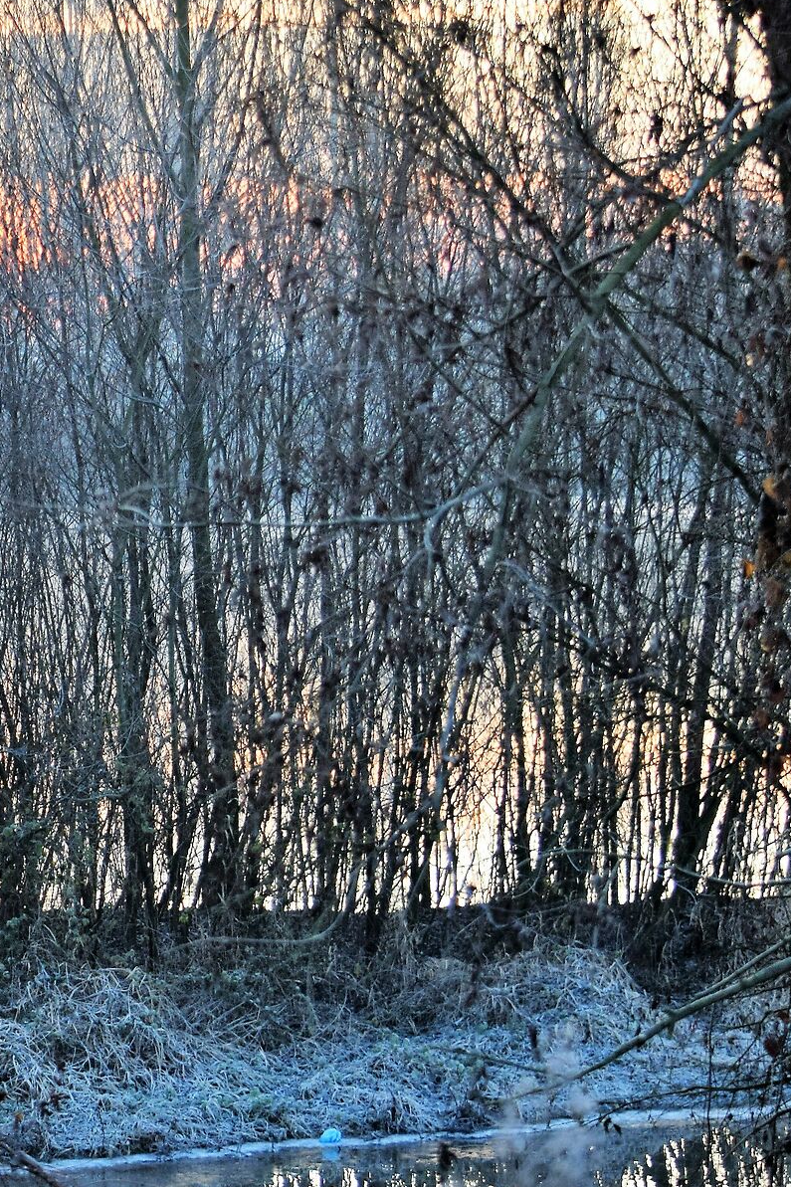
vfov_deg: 12.4
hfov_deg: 8.2
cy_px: 638
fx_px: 5472
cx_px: -101
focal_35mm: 166
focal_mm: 55
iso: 400
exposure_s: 1/80
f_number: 5
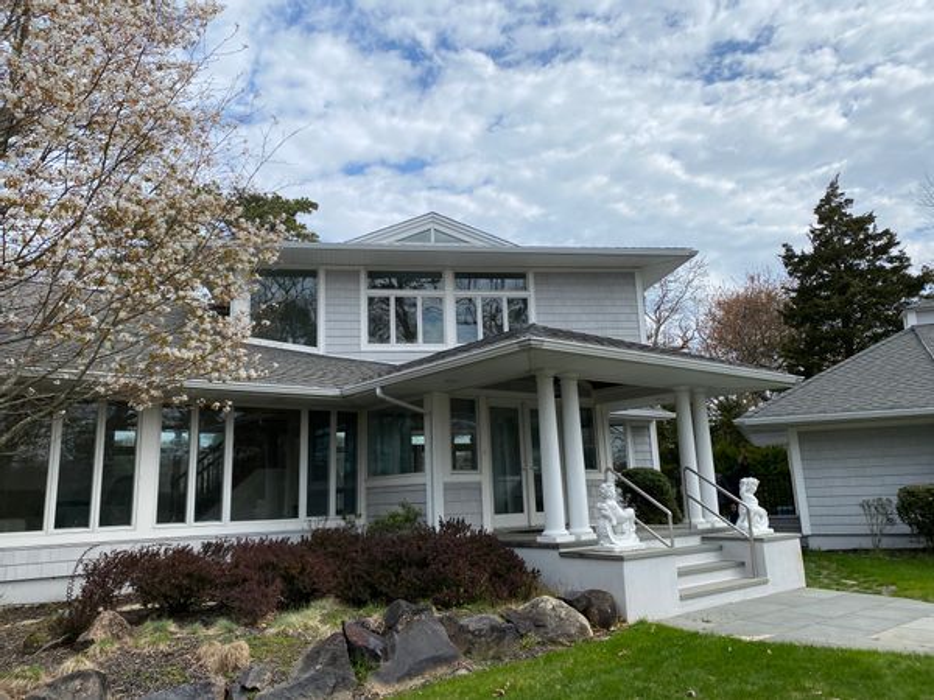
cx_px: 467
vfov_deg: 53.1
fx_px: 702
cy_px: 350
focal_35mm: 26
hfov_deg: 67.3
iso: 32
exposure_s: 1/3125
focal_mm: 4.25
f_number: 1.8
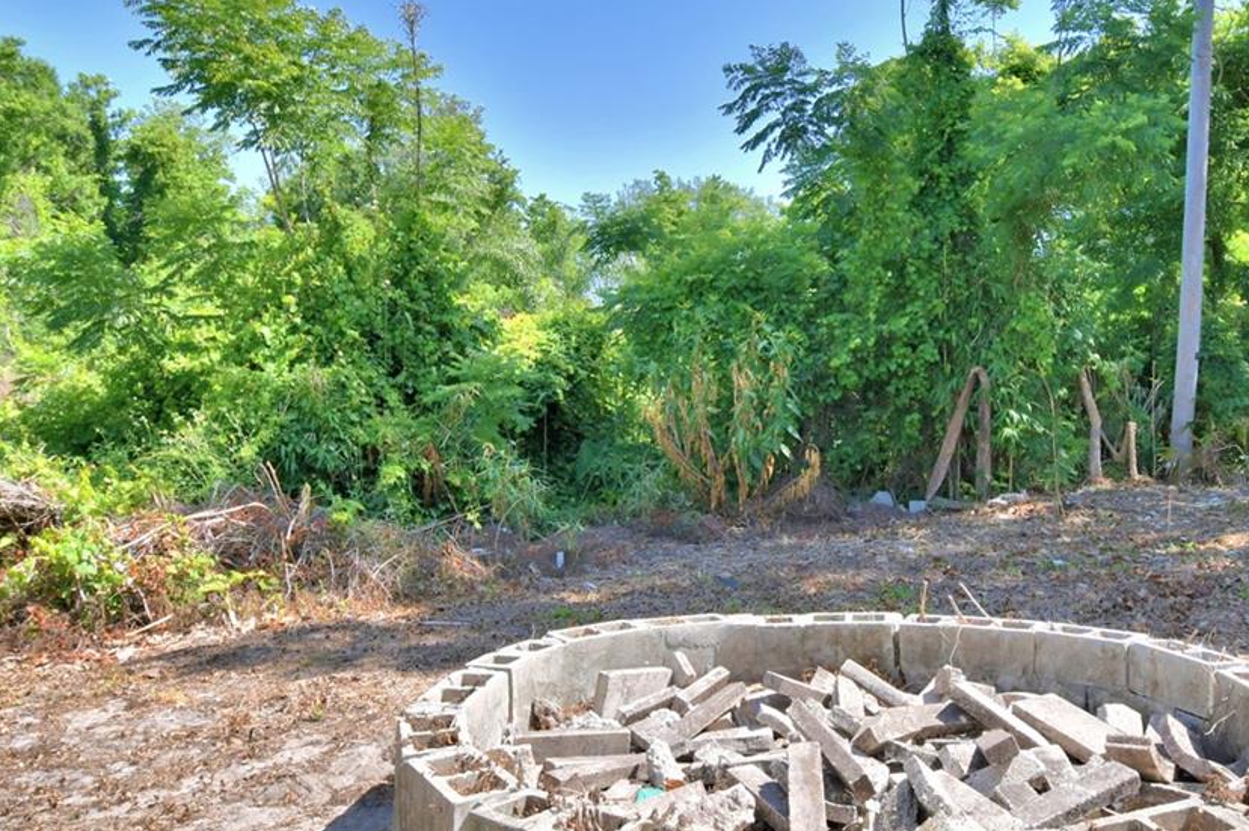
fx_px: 1005
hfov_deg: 62.7
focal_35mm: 29
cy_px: 389
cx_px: 793
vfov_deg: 44.9
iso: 100
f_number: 8
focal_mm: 10
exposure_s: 1/250
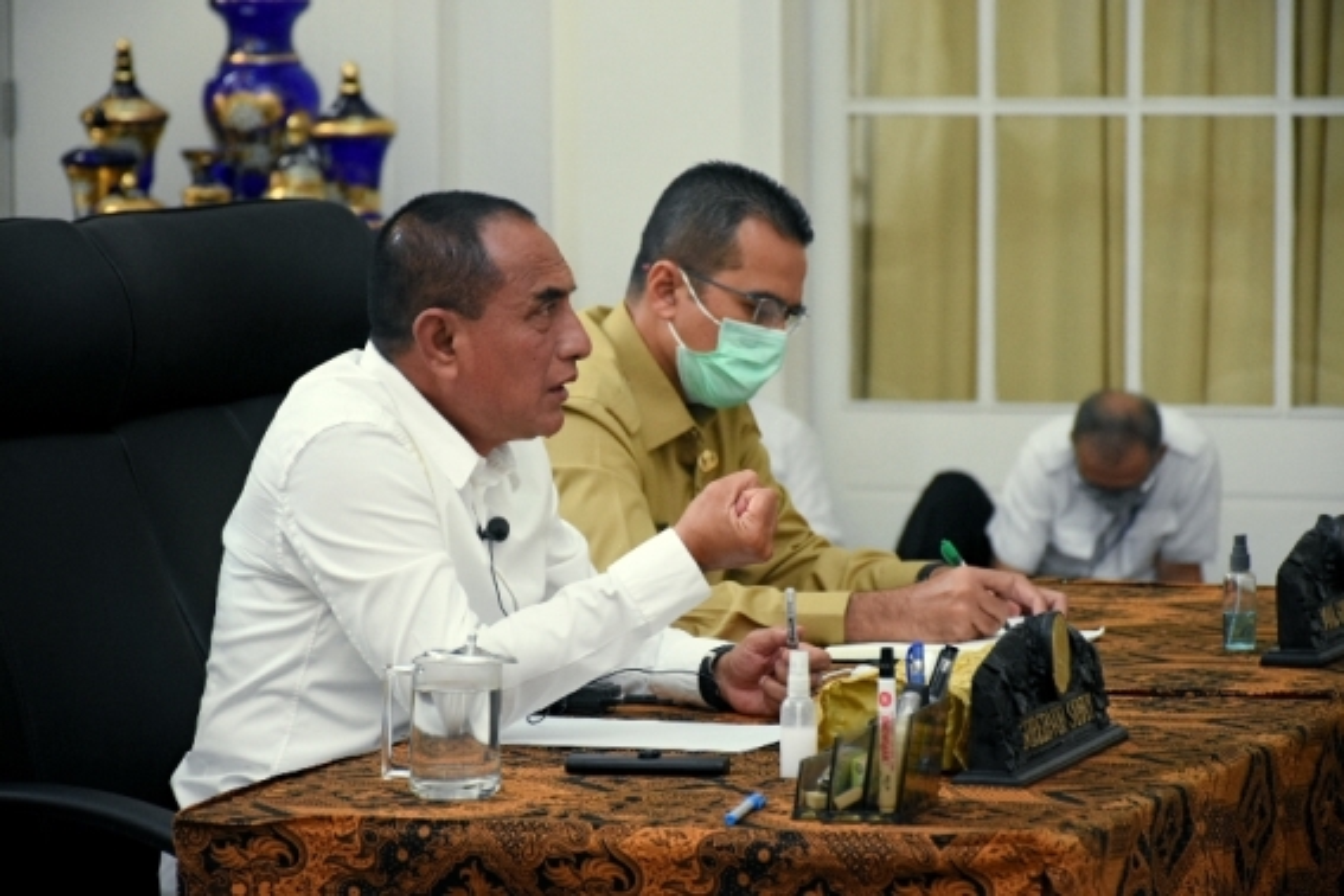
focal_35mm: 168
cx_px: 672
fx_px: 6272
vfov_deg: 8.2
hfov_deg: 12.2
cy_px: 448
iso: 2000
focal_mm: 112
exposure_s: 1/100
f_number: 5.6
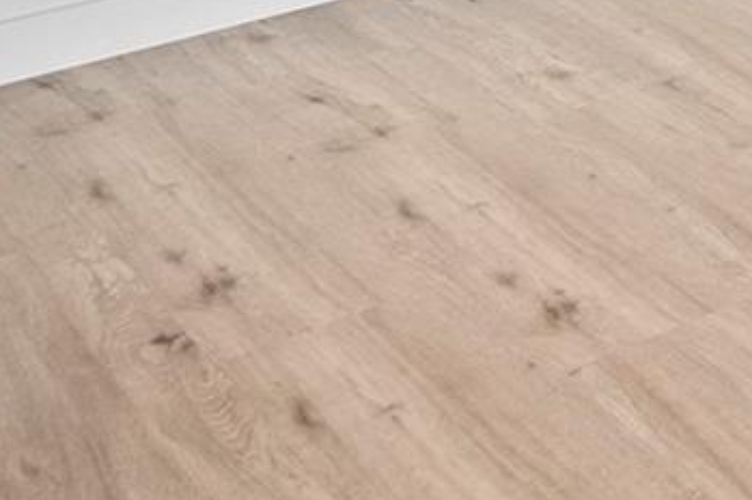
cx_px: 1840
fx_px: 1962
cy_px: -786
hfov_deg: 14.2
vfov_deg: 11.4
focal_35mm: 94
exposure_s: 1/2.5
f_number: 9
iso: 125
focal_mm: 16
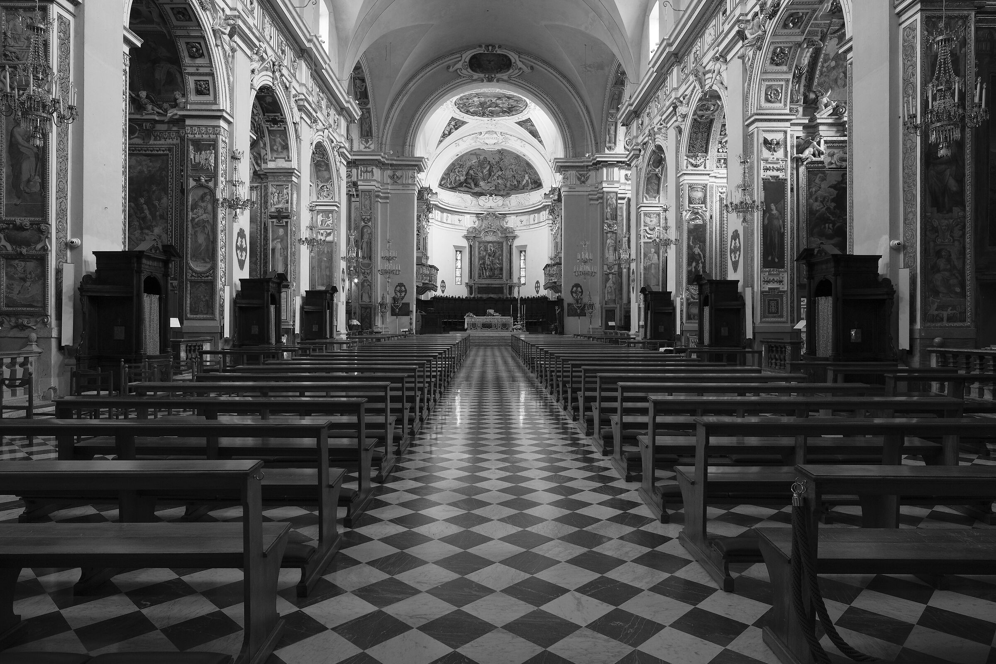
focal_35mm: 21
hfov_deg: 81.2
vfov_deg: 59.5
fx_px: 581
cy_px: 332
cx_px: 498
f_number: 5.6
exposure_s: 1/4.3
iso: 500
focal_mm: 14
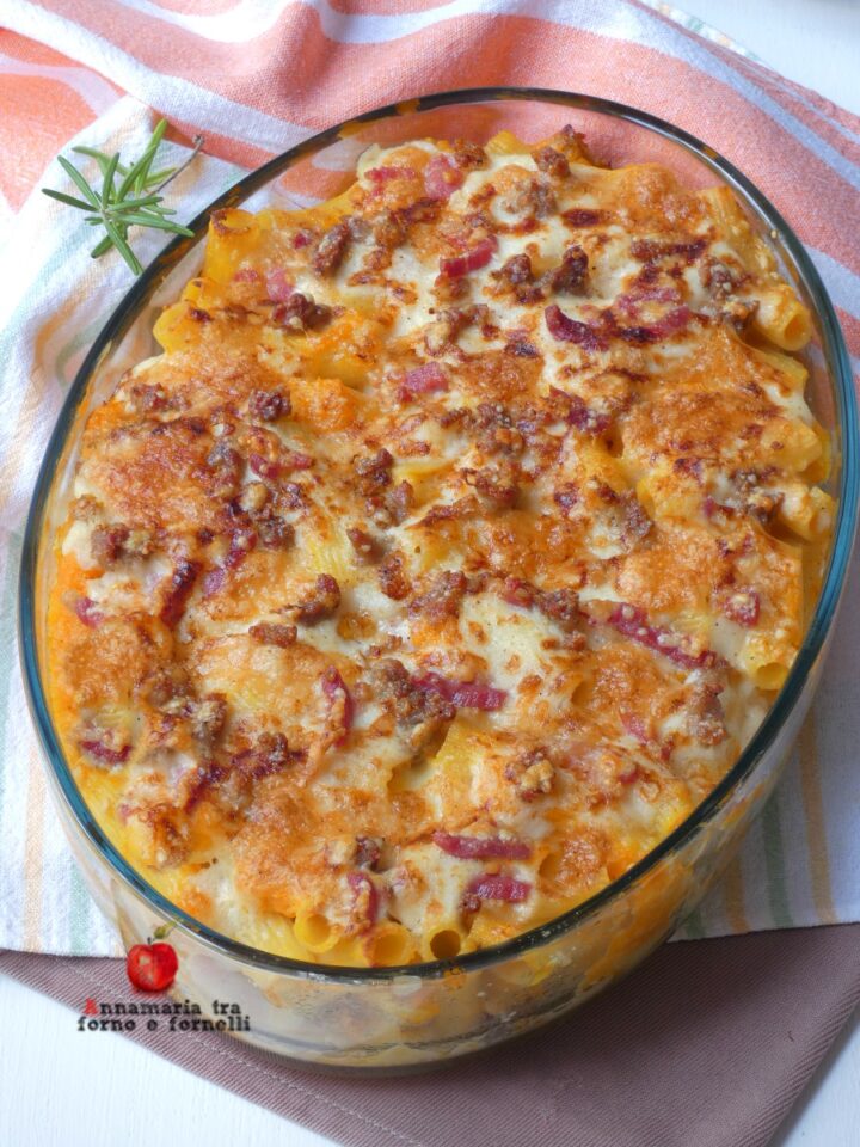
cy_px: 574
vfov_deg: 13.7
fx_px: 4770
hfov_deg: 10.3
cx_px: 430
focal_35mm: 144
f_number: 5.5
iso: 80
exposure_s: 1/2
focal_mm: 25.8
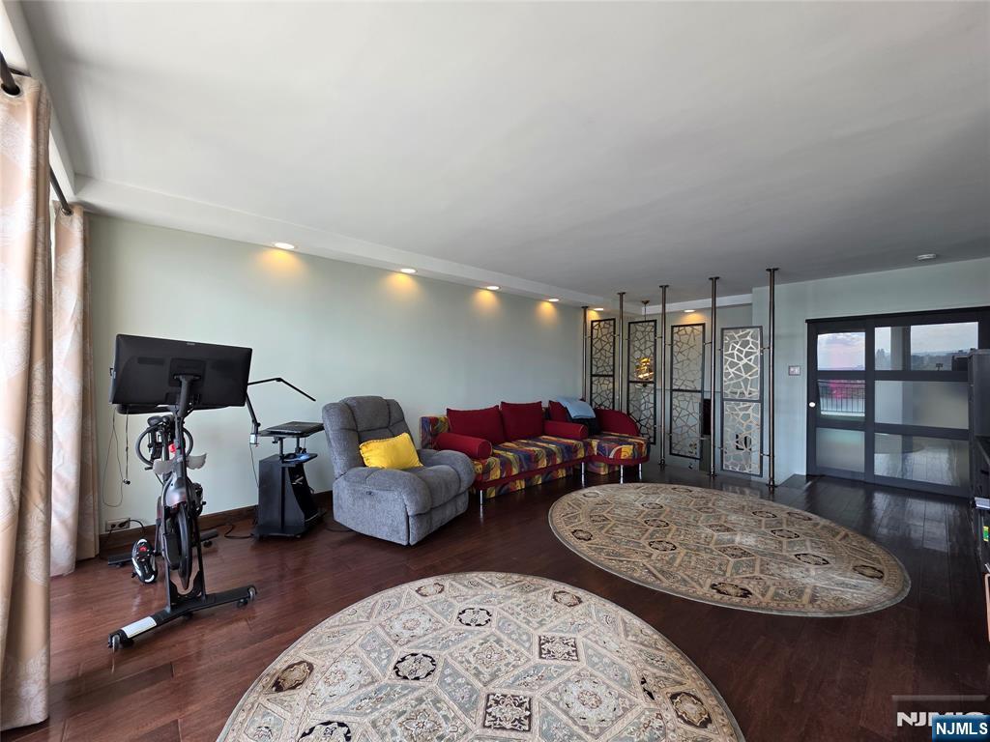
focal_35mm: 13
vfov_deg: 89.9
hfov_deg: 106.2
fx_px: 372
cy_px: 371
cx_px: 495
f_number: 1.9
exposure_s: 1/125
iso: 40
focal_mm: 2.2
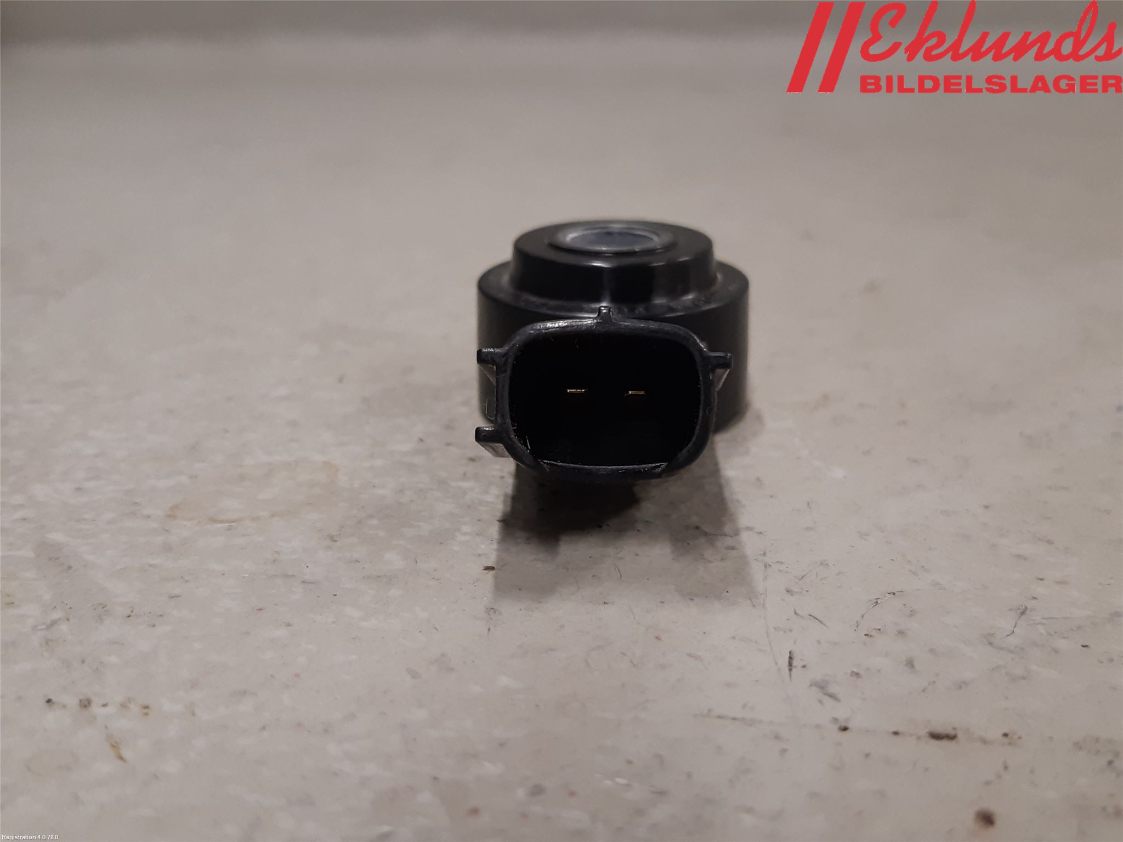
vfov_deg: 53.1
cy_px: 421
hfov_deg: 67.3
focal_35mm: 26
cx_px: 562
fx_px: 843
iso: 125
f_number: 1.7
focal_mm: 3.93
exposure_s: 1/50
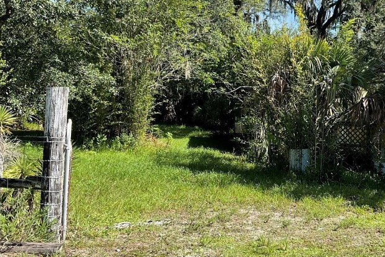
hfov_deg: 39.1
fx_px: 535
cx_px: 258
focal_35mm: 50
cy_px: 85
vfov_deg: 26.8
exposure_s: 1/912
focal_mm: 3
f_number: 1.8
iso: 16
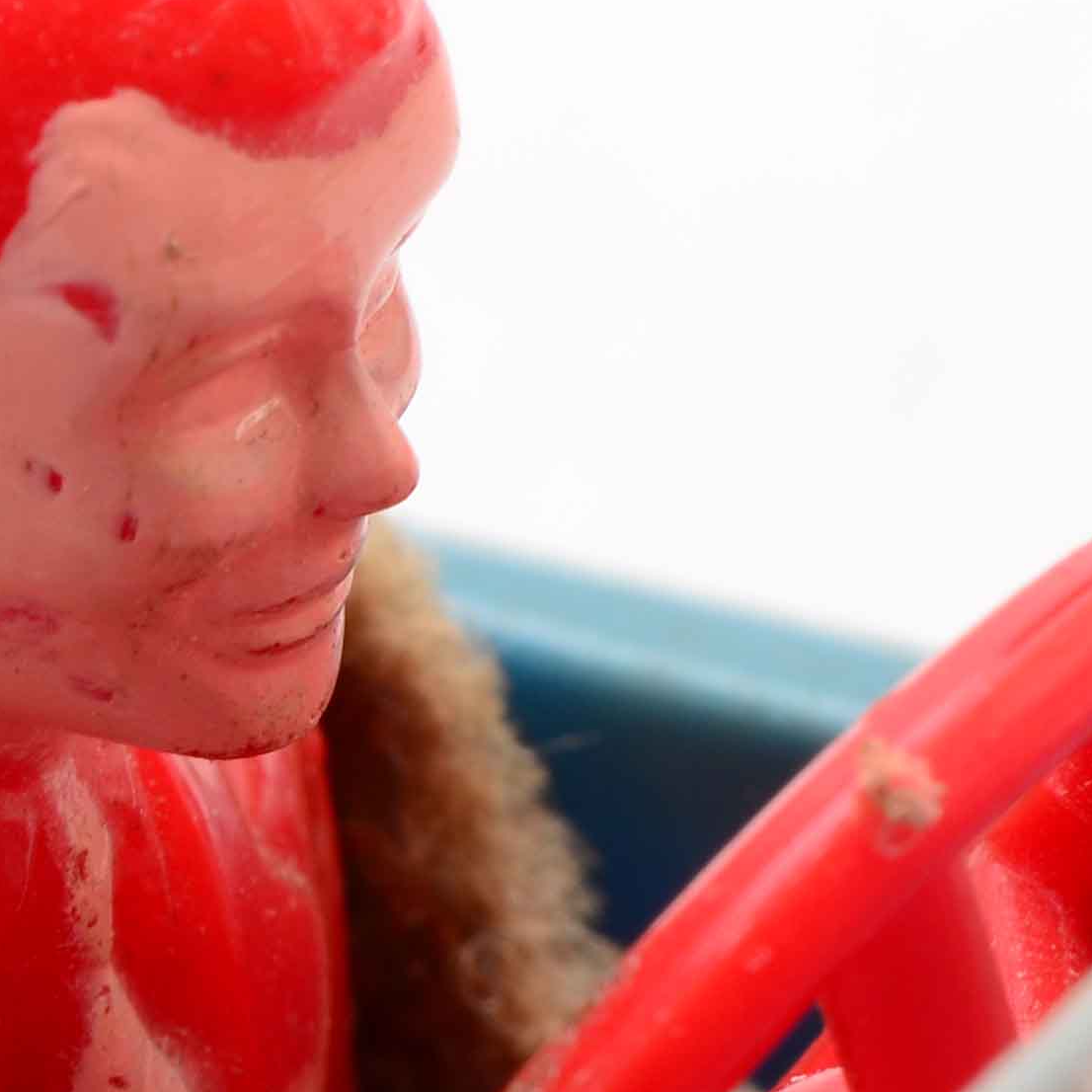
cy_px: 1132
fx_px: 11131
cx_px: -556
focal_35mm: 312
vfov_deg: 5.6
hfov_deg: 5.6
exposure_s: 1/160
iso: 100
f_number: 20
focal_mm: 55
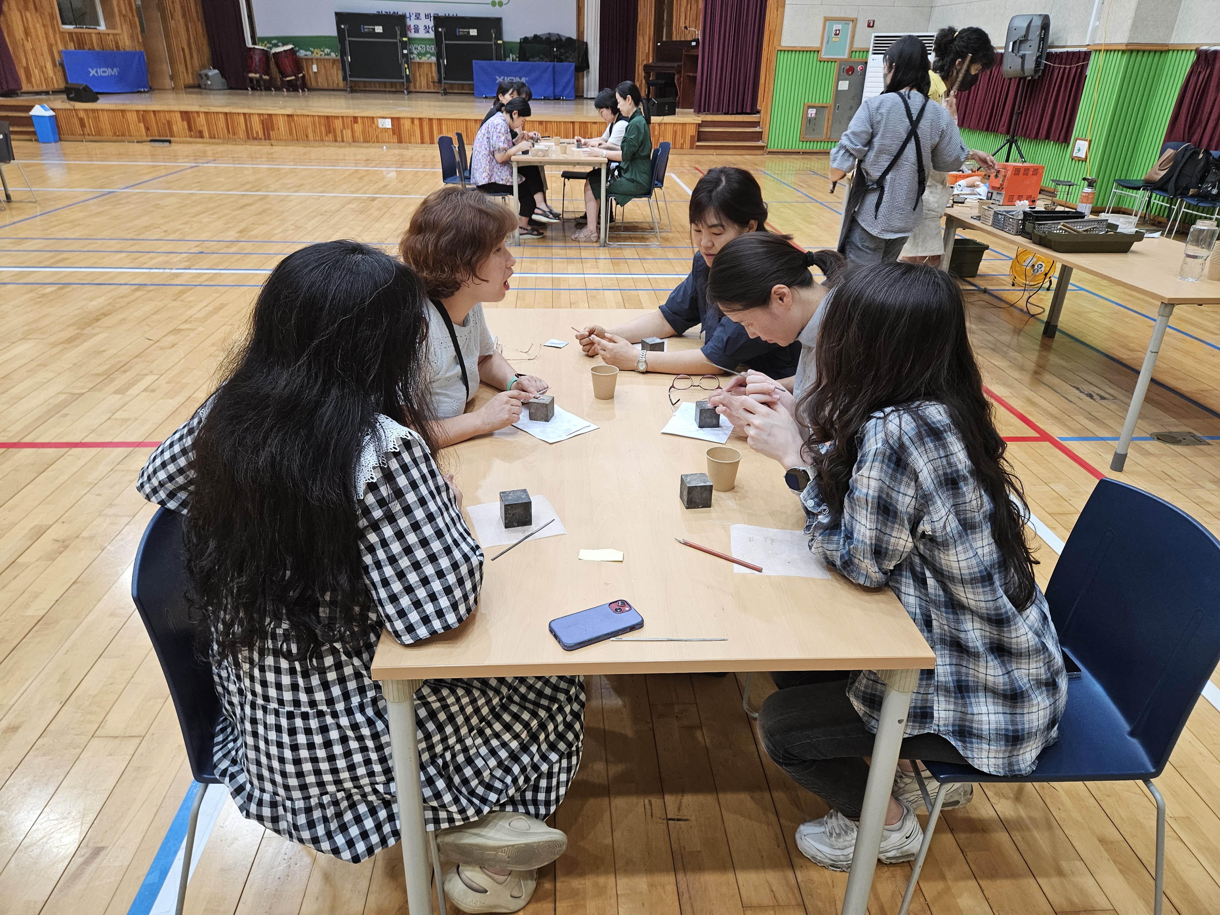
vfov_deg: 58.9
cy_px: 458
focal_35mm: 23
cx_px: 610
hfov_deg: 73.9
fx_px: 811
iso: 200
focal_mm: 5.4
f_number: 1.8
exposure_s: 1/120
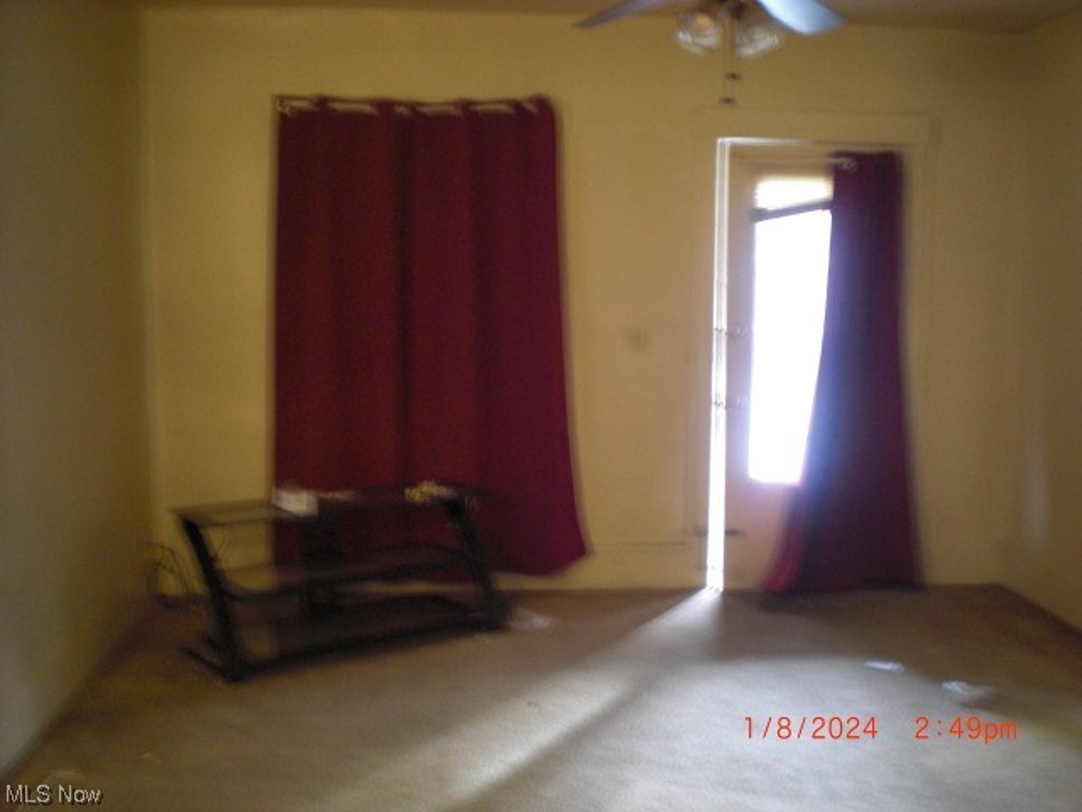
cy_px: 406
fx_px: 1188
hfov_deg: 49.0
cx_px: 541
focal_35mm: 38
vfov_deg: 37.7
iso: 200
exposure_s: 1/2.5
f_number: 3.1
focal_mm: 6.3
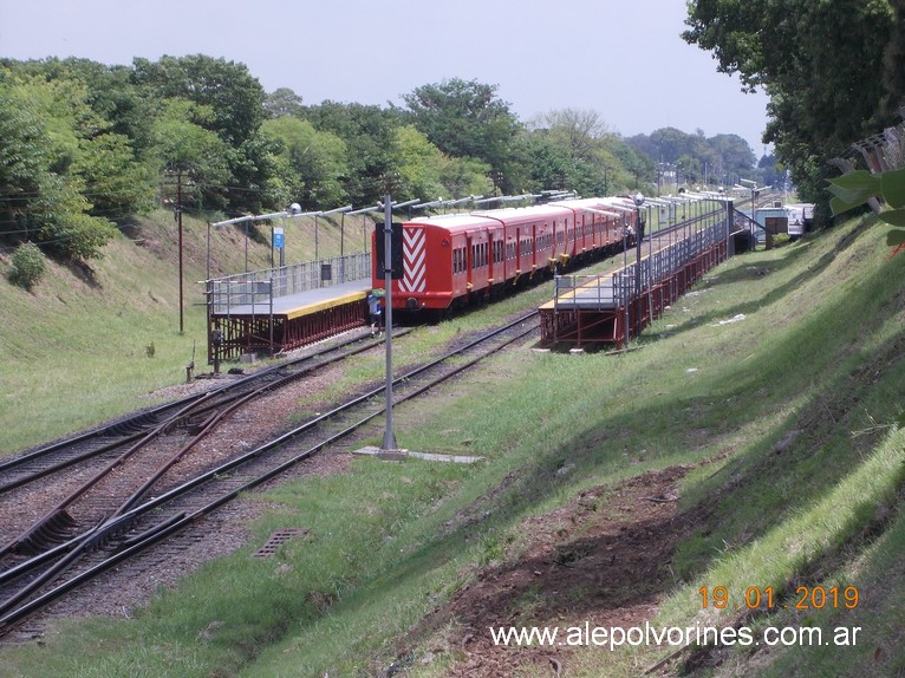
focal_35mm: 140
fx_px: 3659
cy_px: 339
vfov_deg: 10.6
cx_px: 452
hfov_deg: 14.1
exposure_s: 1/160
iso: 80
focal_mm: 20
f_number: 6.8
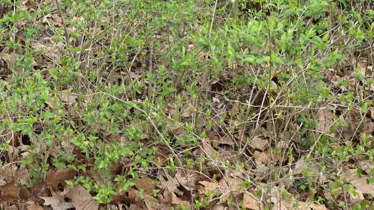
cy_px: -203
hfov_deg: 26.0
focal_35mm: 81
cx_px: 117
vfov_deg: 13.1
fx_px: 804
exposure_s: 1/180
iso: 64
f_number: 1.7
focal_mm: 6.3
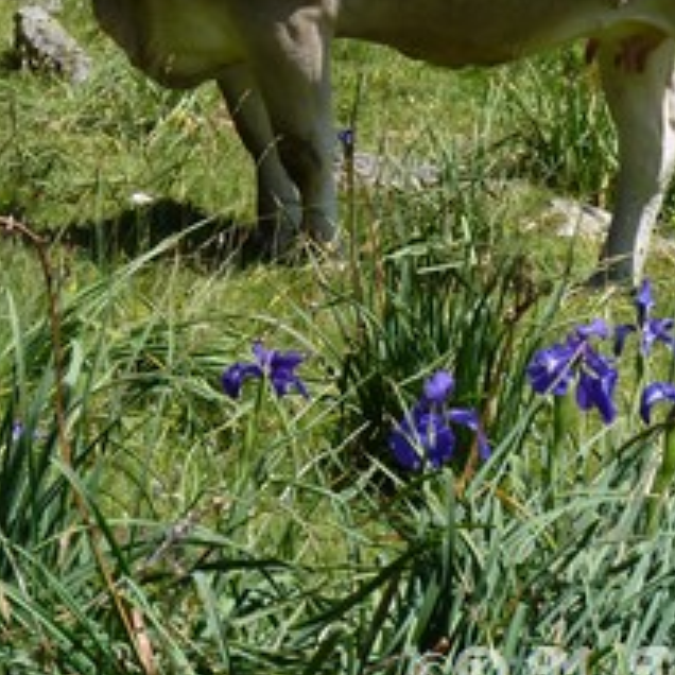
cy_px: 126
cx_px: 229
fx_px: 5206
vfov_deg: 7.4
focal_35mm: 236
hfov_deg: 7.4
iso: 80
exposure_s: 1/250
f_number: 5.6
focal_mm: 20.1
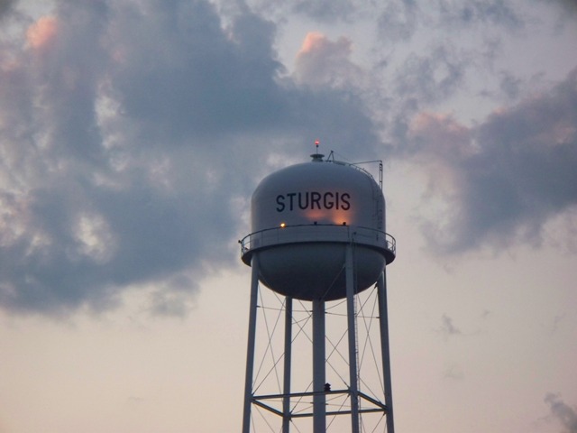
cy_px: 216
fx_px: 3000
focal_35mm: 180
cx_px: 288
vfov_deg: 8.2
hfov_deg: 11.0
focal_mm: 37.7
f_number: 5.1
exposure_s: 1/200
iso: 320
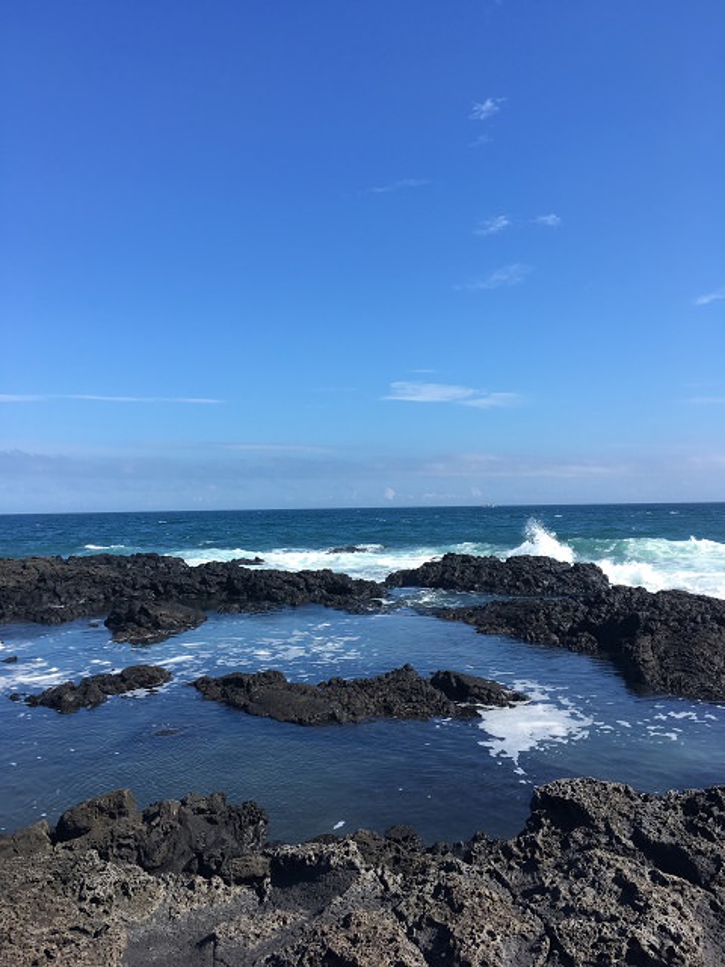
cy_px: 484
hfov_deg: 48.2
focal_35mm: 29
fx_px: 810
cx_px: 362
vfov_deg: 61.7
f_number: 2.2
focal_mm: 4.15
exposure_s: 1/1221
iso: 25
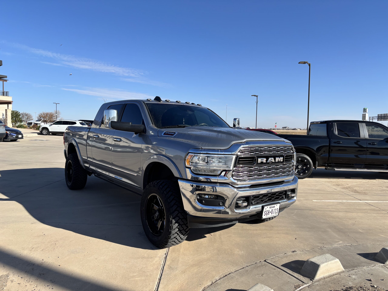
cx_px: 194
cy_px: 146
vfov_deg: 53.1
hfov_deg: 67.3
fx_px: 291
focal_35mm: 26
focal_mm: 5.96
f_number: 1.6
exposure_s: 1/3021
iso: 50
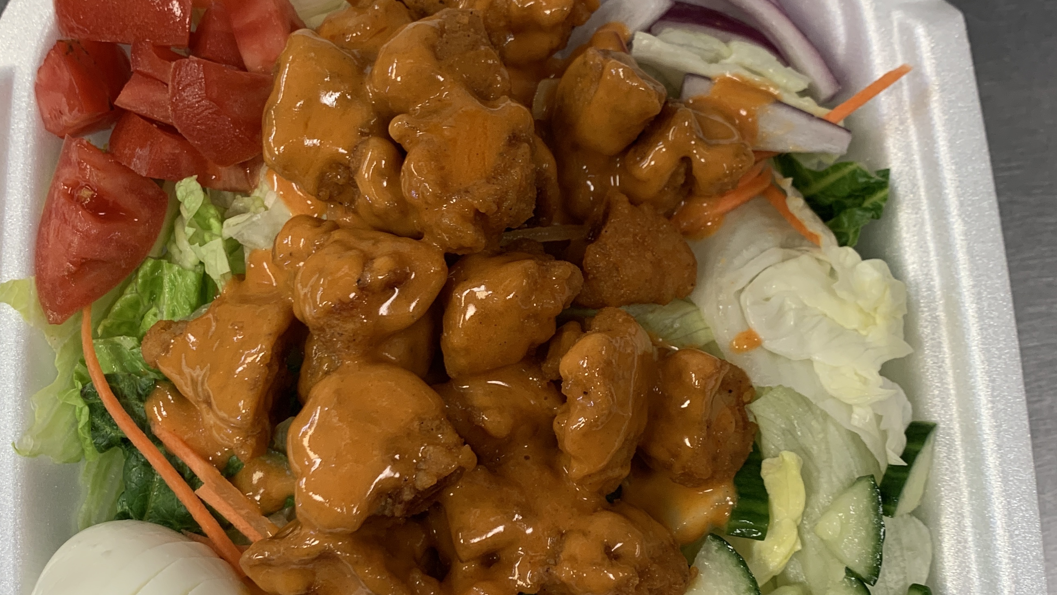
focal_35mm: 44
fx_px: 1233
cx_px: 480
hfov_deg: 46.3
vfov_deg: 27.1
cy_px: 284
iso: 50
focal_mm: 4.25
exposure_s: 1/60
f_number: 1.8
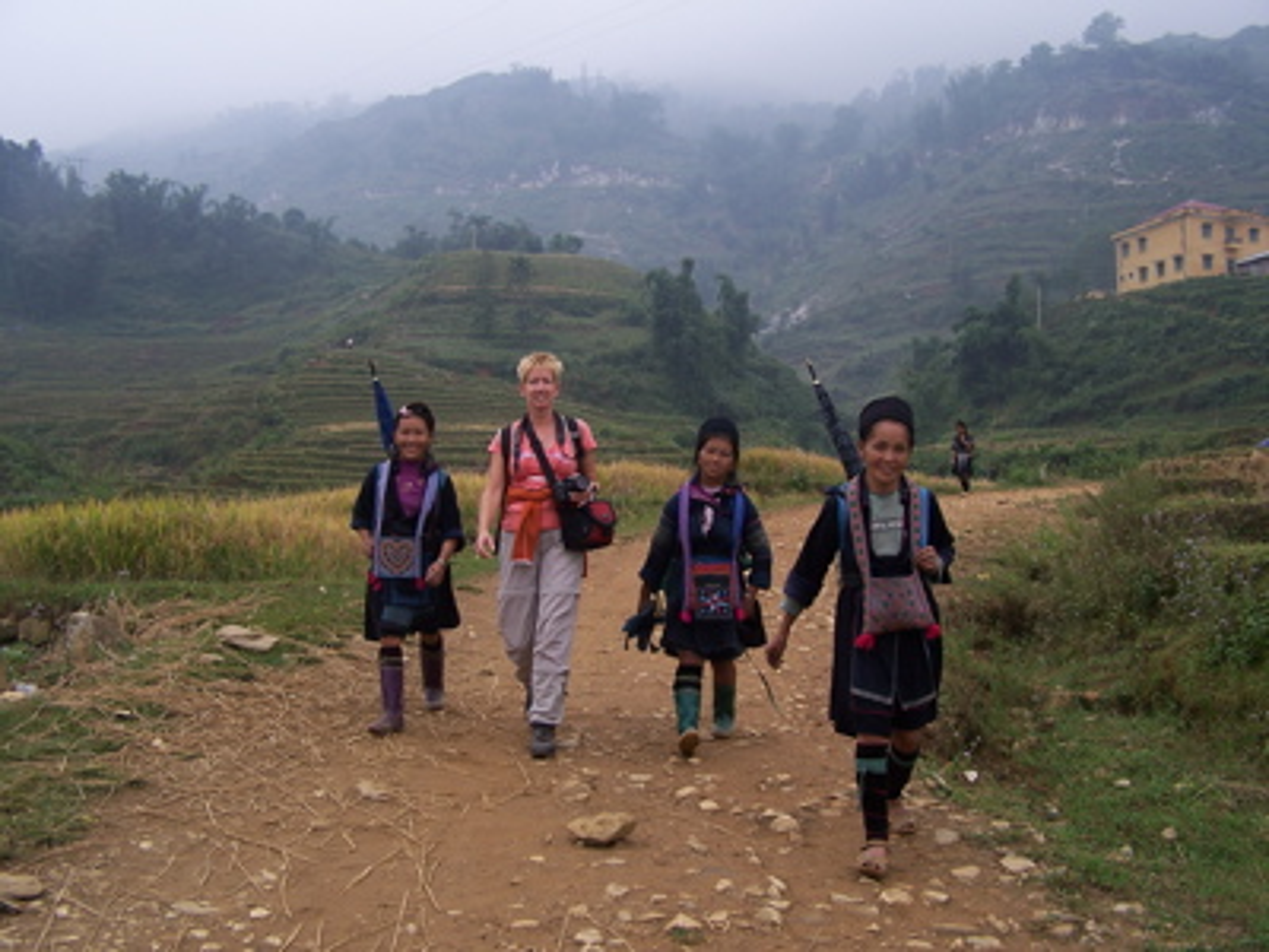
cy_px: 476
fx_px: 1393
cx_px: 634
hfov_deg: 49.0
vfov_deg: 37.7
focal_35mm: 38
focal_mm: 6.3
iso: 80
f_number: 2.8
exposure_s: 1/250
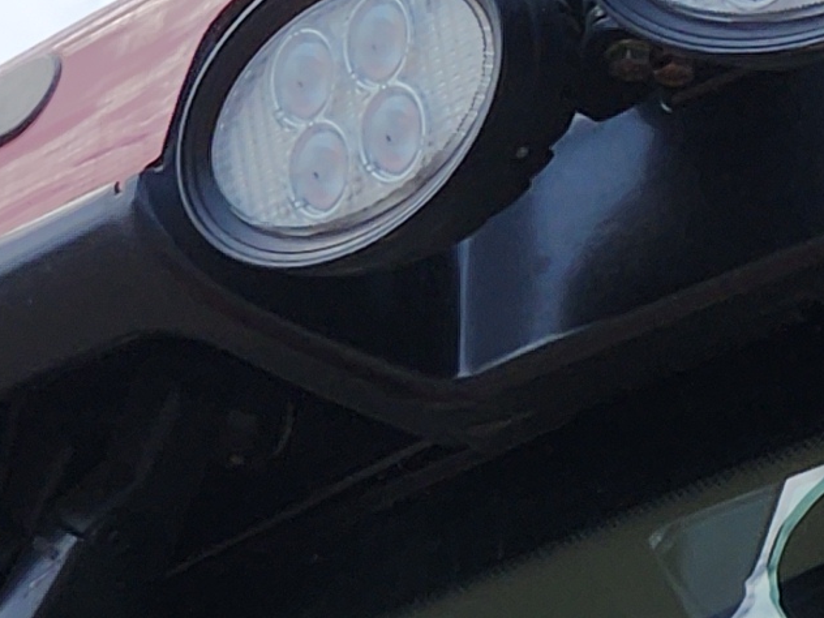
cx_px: 1289
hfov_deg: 4.5
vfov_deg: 3.4
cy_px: 488
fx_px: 10402
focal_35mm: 437
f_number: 2.4
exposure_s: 1/1437
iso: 25
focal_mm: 7
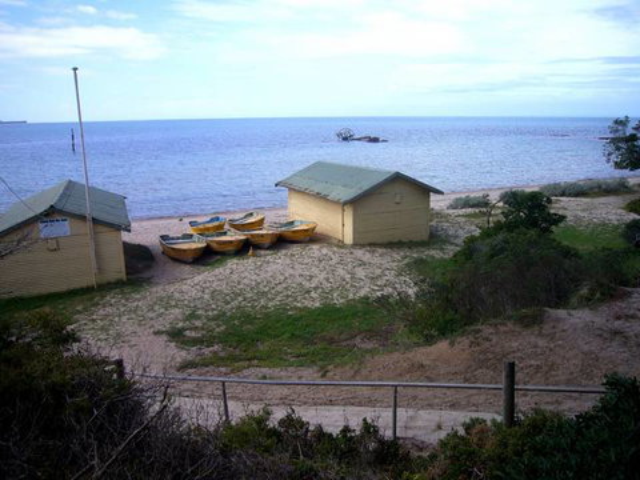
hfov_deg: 63.4
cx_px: 320
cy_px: 240
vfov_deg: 49.7
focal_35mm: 28
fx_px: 518
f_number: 5.6
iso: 80
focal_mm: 4.6
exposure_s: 1/320
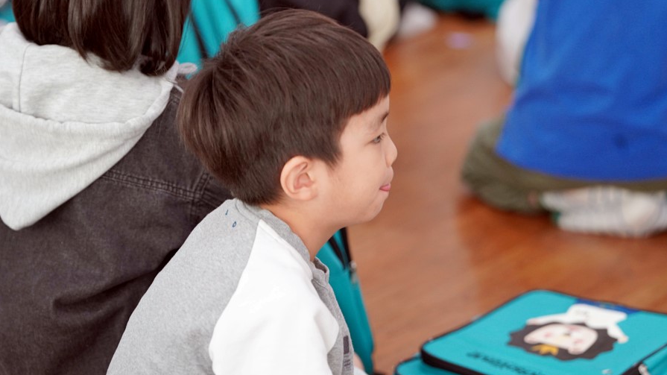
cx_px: 334
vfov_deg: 6.9
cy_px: 198
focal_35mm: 176
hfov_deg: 12.2
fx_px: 3112
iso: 2000
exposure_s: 1/200
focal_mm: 167
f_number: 4
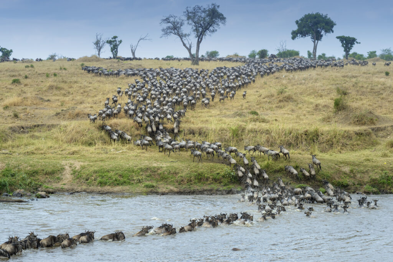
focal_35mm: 100
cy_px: 131
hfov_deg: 20.4
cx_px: 196
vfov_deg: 13.7
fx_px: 1092
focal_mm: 100
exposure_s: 1/800
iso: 800
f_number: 13
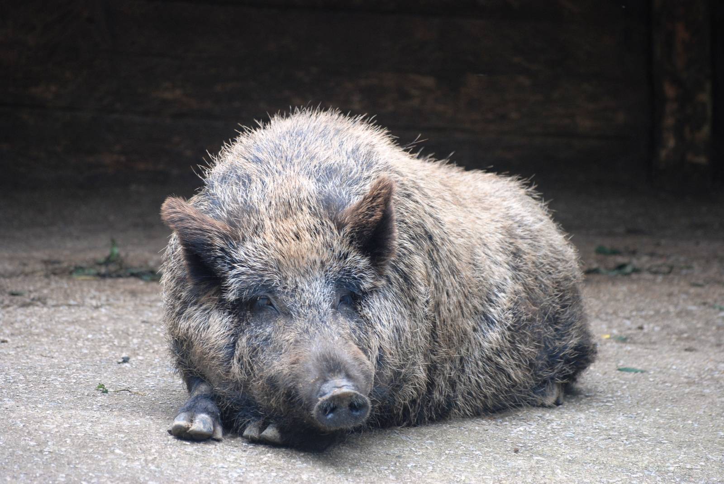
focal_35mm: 330
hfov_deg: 6.2
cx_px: 362
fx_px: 6644
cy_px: 242
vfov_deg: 4.2
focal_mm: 220
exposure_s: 1/125
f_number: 5.3
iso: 320
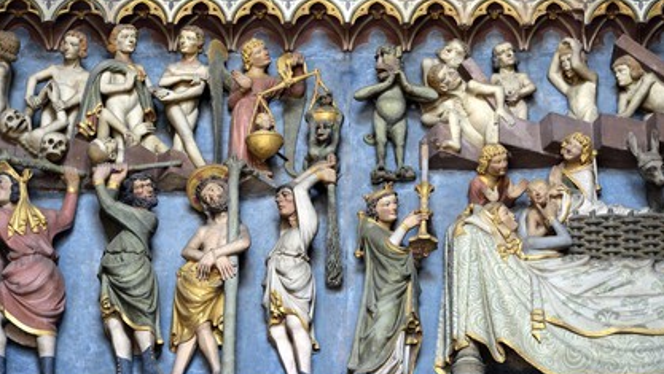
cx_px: 333
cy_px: 178
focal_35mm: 211
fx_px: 3717
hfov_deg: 10.2
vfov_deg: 5.8
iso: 800
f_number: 4.5
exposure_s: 1/250
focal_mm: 200
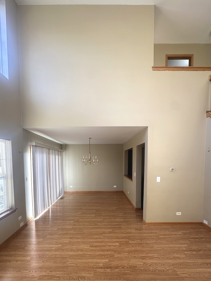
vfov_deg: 89.8
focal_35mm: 17
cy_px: 169
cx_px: 101
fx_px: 138
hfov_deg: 74.7
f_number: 2.2
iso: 50
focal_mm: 2.22
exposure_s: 1/99
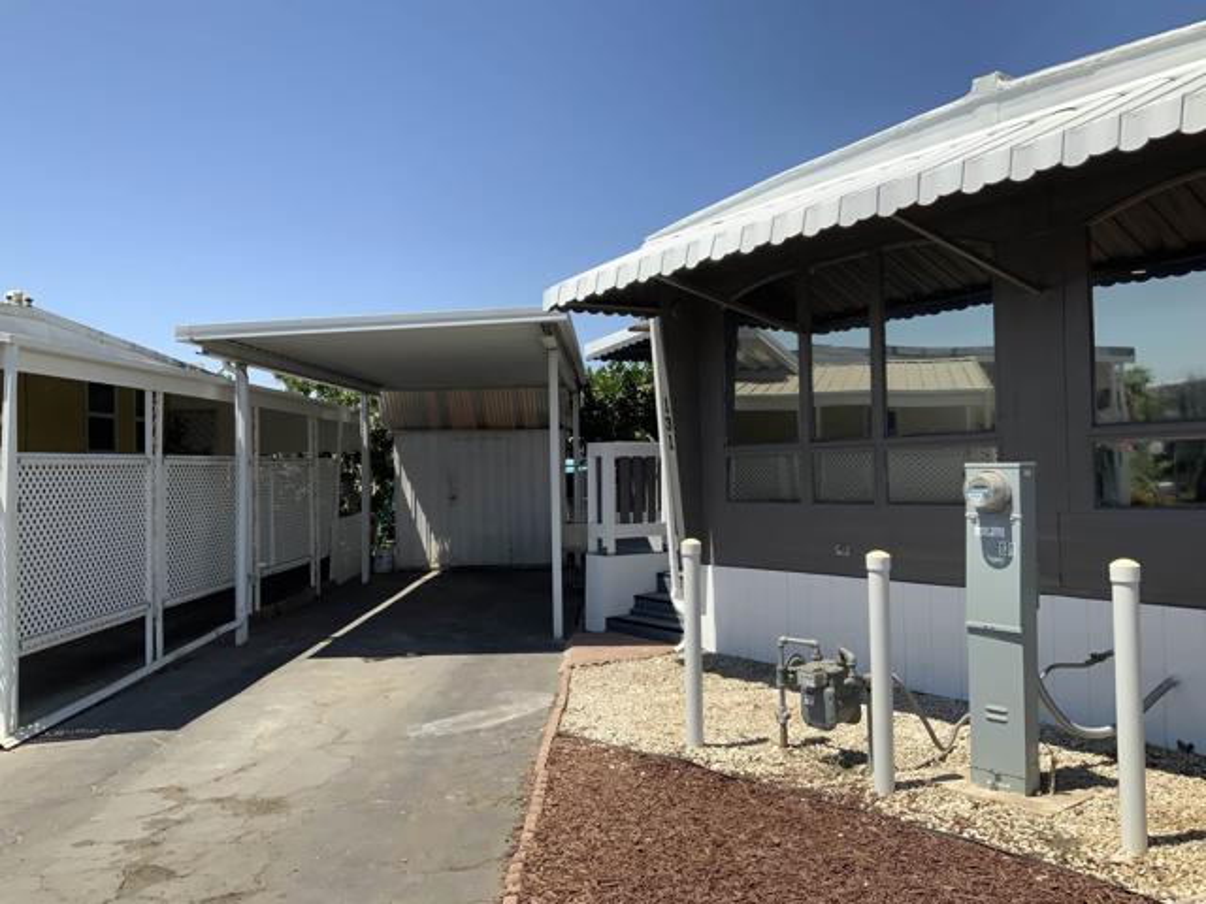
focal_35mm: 29
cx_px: 603
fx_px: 1010
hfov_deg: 61.7
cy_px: 452
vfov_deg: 48.2
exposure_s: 1/1984
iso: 16
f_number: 1.8
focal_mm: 3
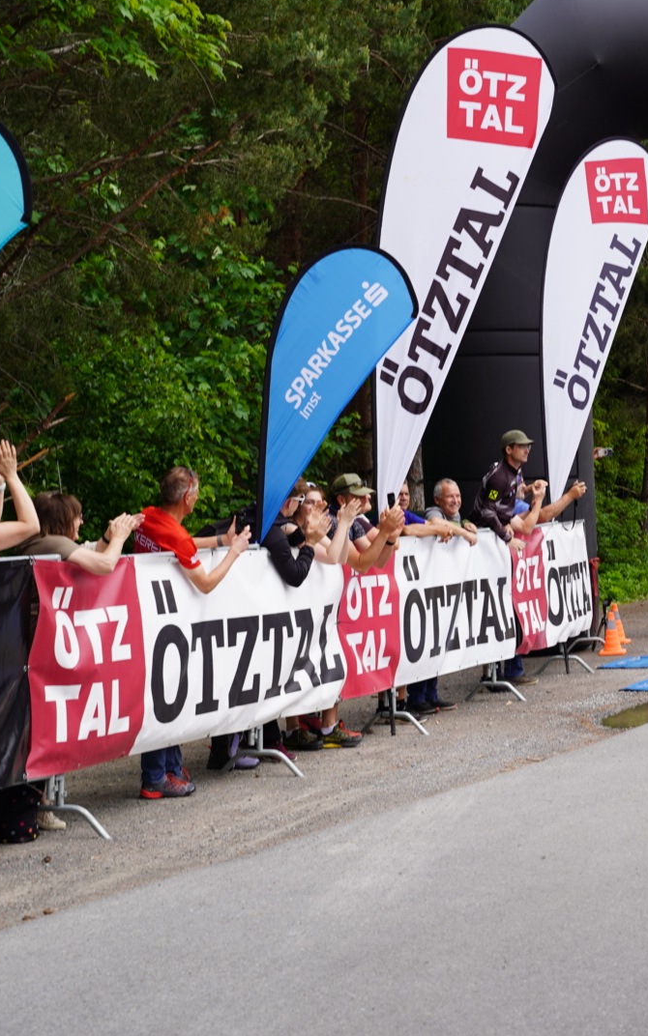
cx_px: 705
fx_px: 2345
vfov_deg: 24.9
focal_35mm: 83
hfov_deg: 15.3
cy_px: 515
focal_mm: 54
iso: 100
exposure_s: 1/250
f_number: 5
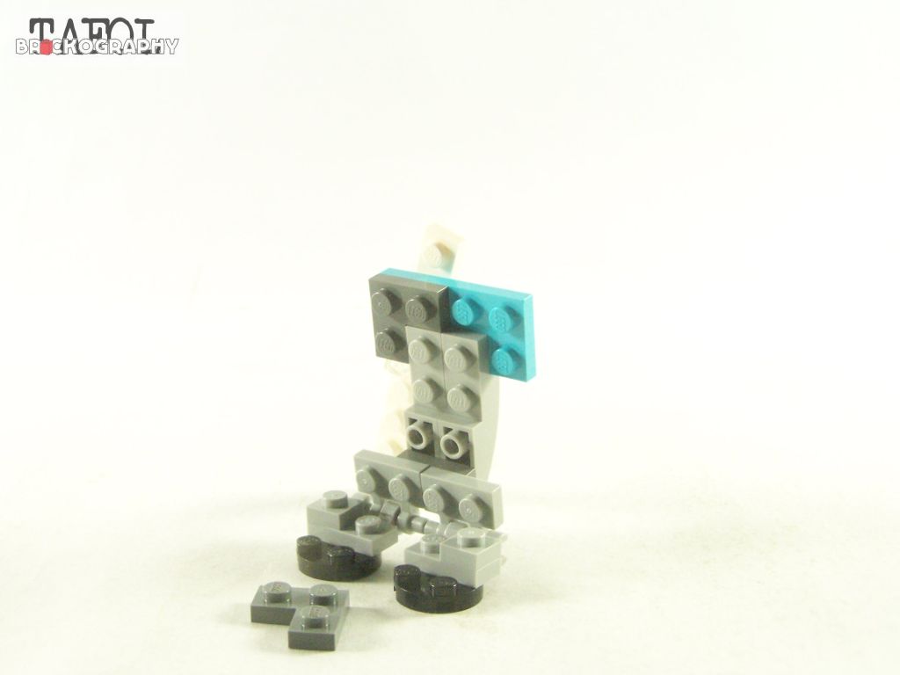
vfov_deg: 28.6
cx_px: 450
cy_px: 338
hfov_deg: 37.5
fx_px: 1326
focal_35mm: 51
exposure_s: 1/60
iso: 400
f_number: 4
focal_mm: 8.5
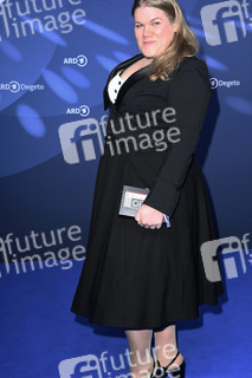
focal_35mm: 65
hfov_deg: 20.9
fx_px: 683
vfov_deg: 31.0
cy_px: 195
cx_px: 154
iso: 1000
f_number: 5.6
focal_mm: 52
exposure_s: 1/250
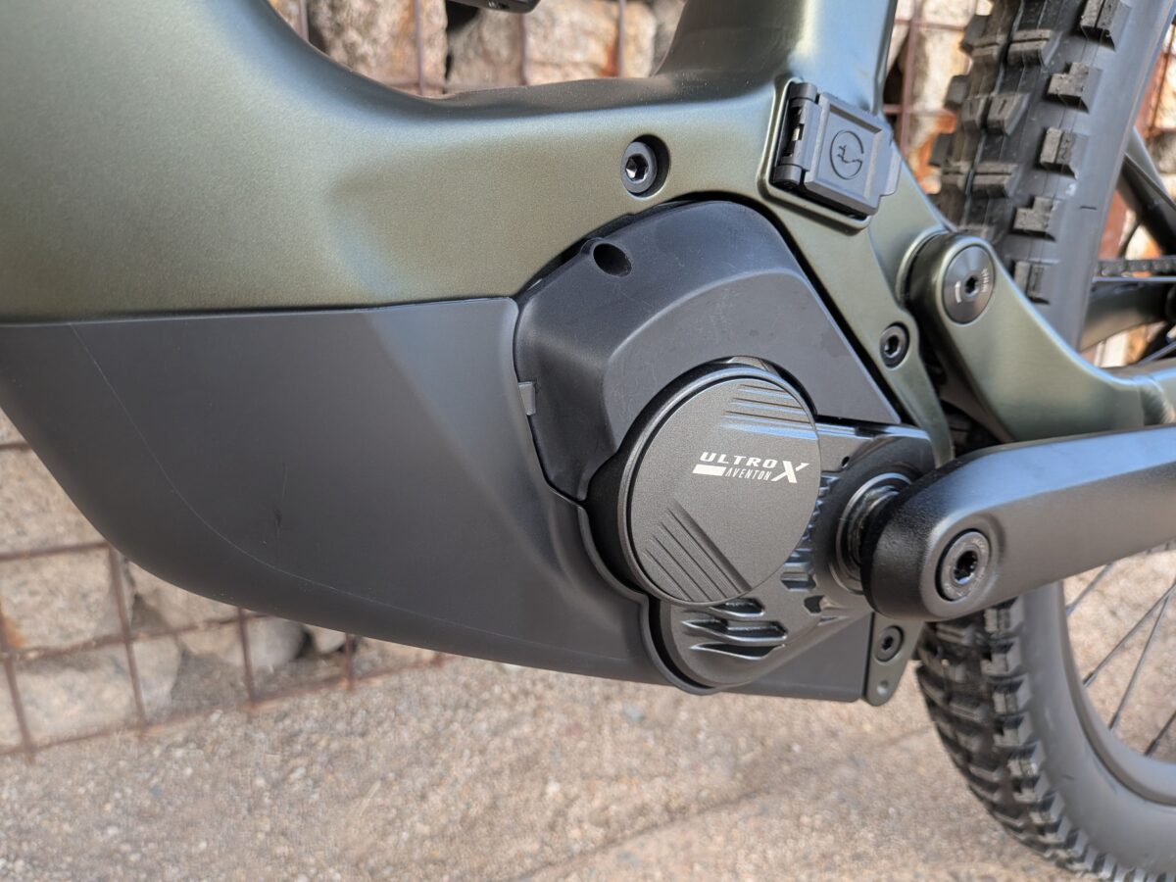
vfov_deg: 56.8
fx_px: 815
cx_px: 588
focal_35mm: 24
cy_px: 441
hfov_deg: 71.6
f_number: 1.7
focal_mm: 4.53
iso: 86
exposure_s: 1/245
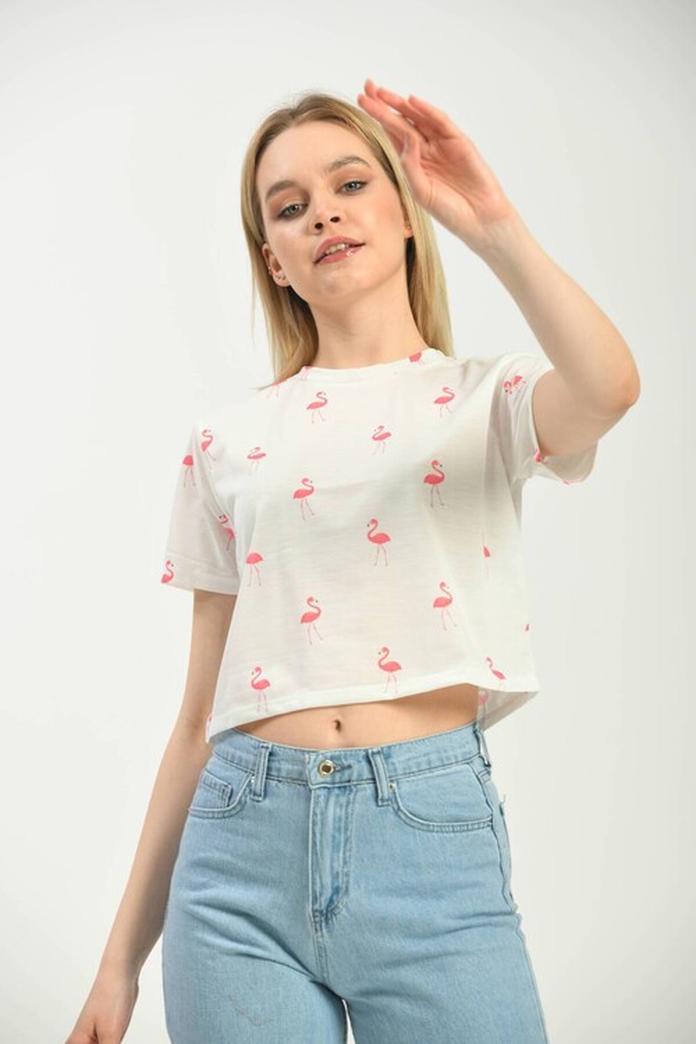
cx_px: 348
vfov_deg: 12.8
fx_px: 4640
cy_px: 522
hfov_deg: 8.6
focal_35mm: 160
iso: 100
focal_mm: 160
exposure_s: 1/160
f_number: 6.3
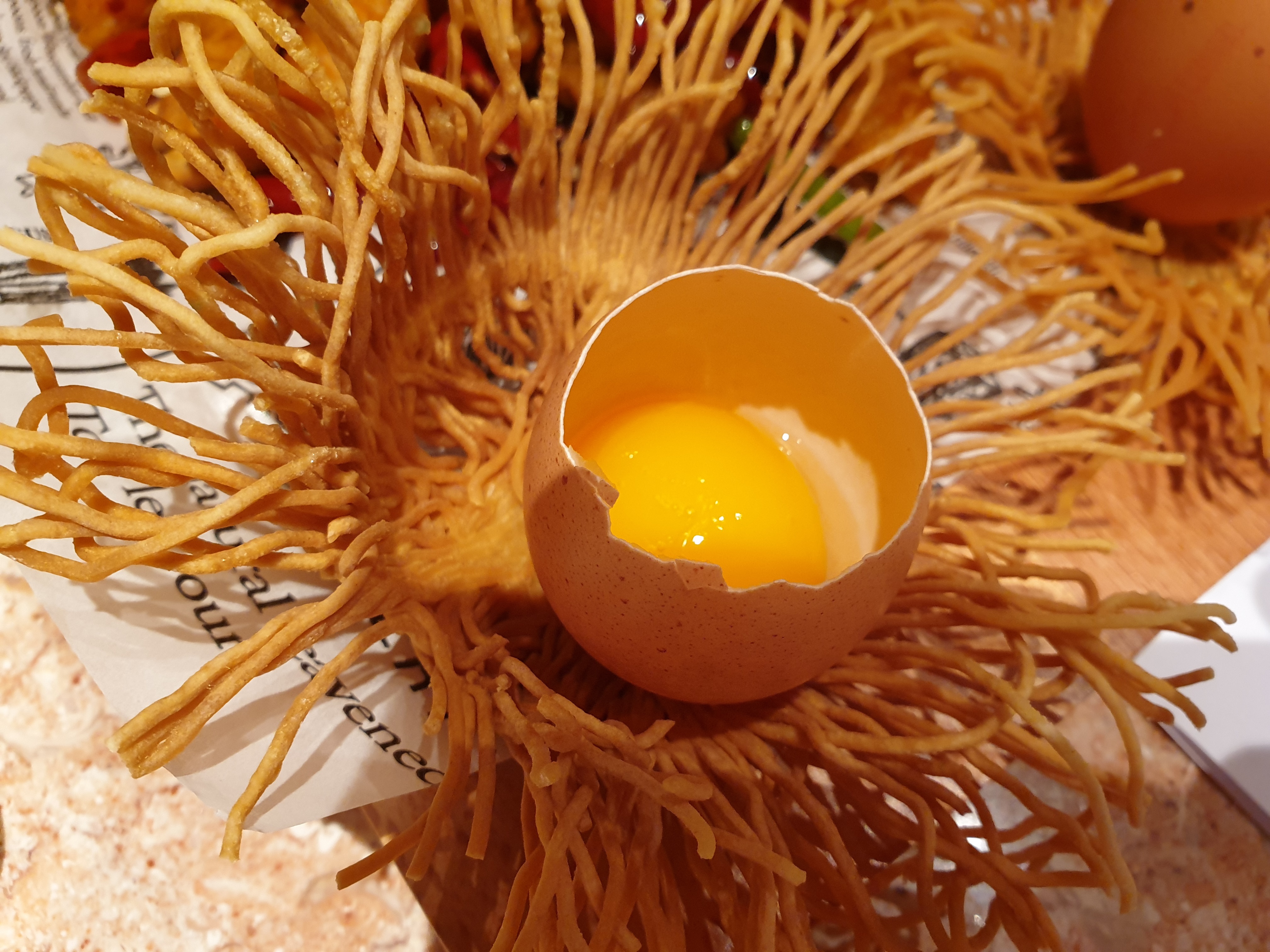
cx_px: 635
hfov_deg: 67.3
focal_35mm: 26
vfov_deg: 53.1
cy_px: 476
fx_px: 954
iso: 250
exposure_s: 1/33
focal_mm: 4.3
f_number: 2.4
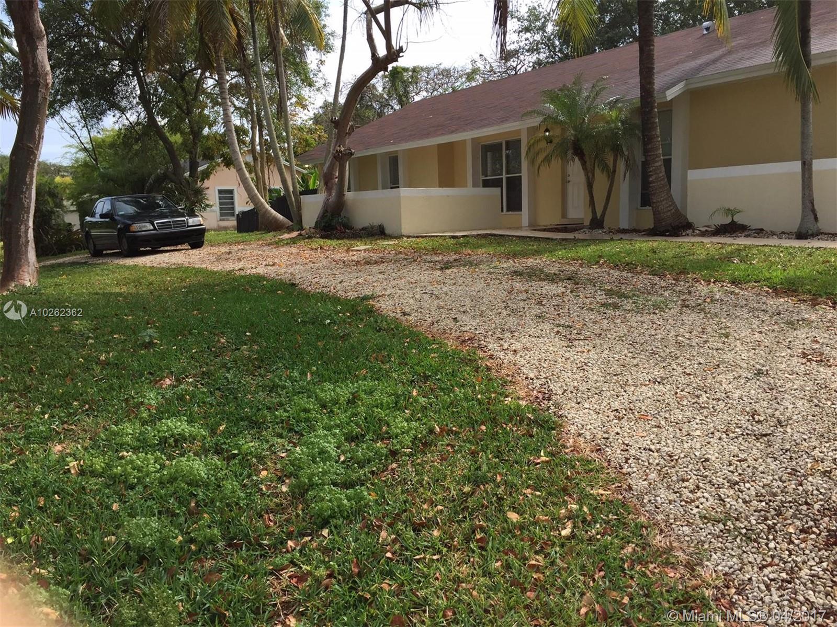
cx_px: 418
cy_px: 314
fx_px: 701
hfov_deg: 61.7
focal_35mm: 29
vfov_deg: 48.2
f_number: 2.2
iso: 32
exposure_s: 1/1199
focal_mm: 4.15
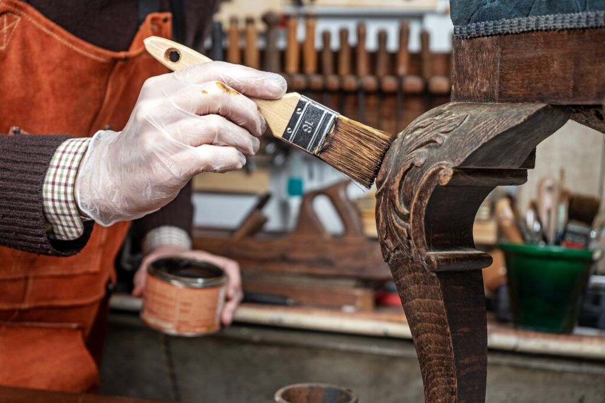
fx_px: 1059
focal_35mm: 63
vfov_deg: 21.6
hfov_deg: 31.9
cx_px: 302
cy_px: 202
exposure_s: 1/125
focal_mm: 63
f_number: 5.6
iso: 100
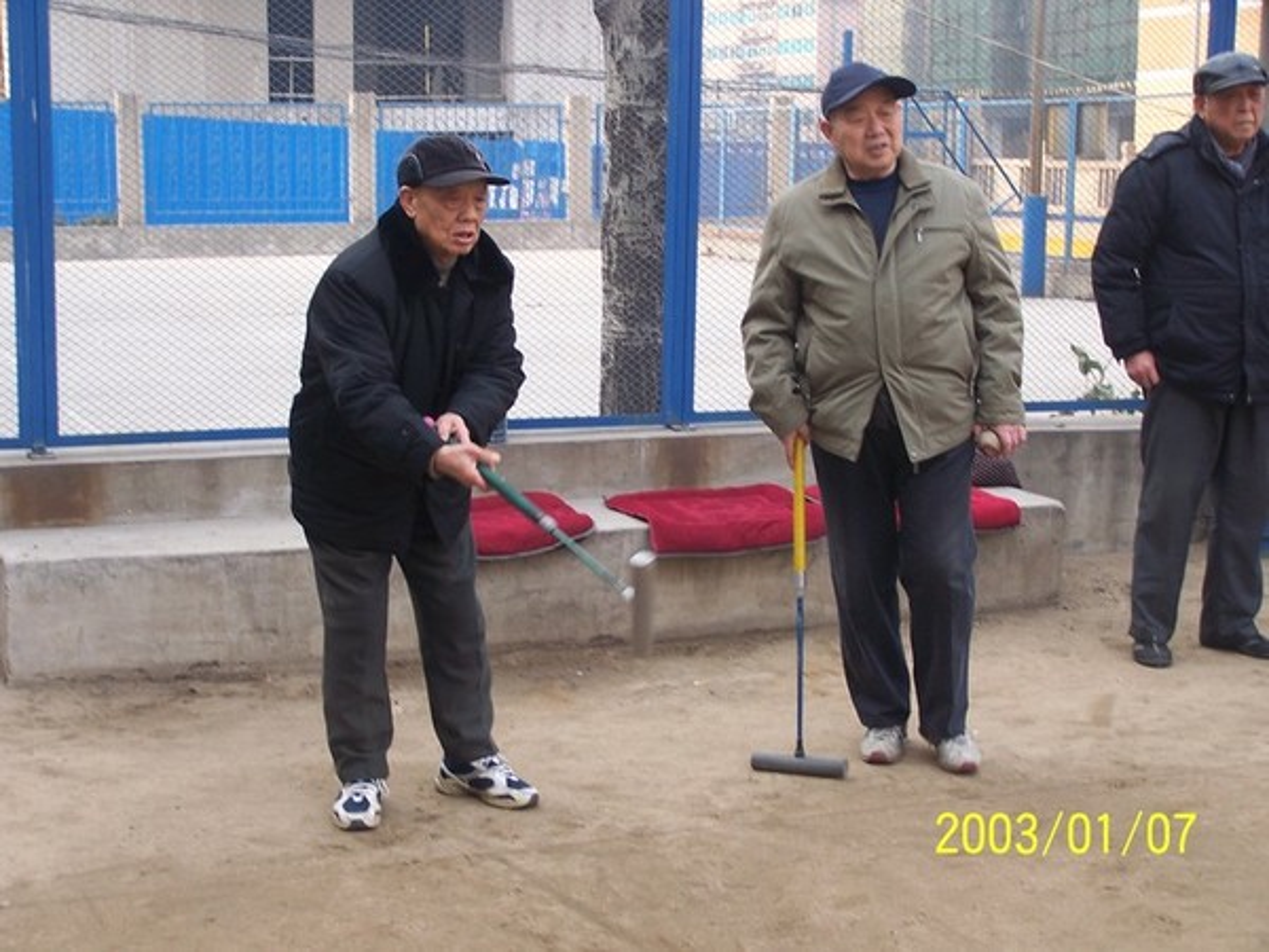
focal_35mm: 67
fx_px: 2456
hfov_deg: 29.0
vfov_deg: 21.9
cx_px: 634
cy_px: 476
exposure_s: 1/60
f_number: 3.2
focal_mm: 11.1
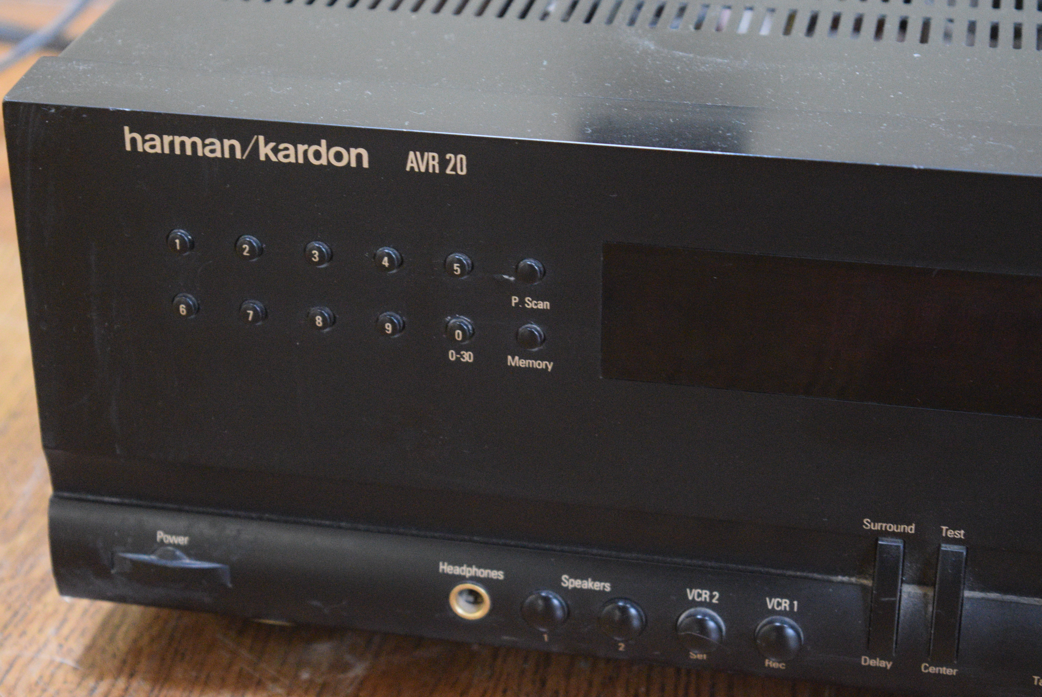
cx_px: 521
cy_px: 348
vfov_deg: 16.6
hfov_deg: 24.6
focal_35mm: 82
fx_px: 2390
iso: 6400
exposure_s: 1/25
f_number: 5.6
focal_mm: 55
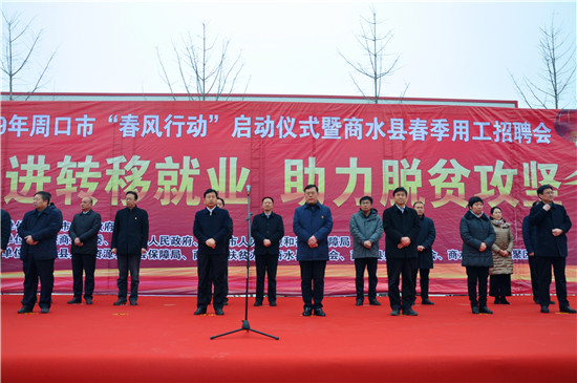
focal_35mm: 32
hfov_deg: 59.6
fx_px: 504
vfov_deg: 41.6
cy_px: 192
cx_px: 288
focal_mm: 21
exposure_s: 1/125
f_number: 5.6
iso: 200
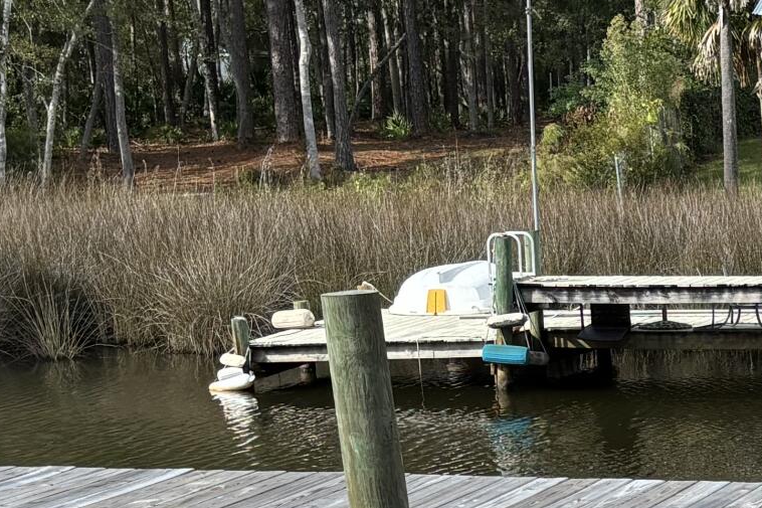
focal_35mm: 107
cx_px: 1046
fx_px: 2264
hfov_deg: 17.6
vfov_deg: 12.3
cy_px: 713
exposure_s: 1/1437
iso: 50
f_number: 1.6
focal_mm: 5.96
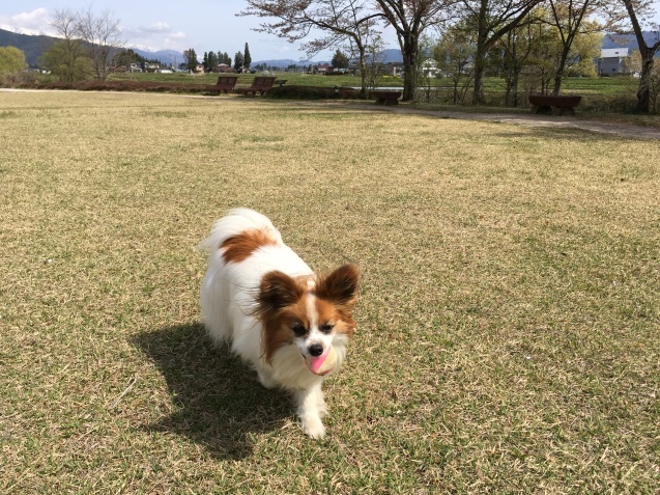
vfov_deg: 48.2
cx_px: 330
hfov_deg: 61.7
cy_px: 248
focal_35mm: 29
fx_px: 553
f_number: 2.2
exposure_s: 1/1832
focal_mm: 4.15
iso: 25
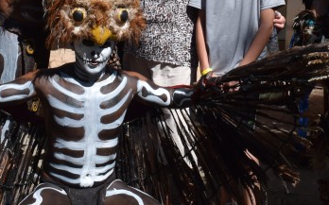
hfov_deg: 25.4
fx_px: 726
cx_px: 218
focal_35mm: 81
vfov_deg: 15.1
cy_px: -83
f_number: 9
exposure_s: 1/320
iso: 200
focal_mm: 18
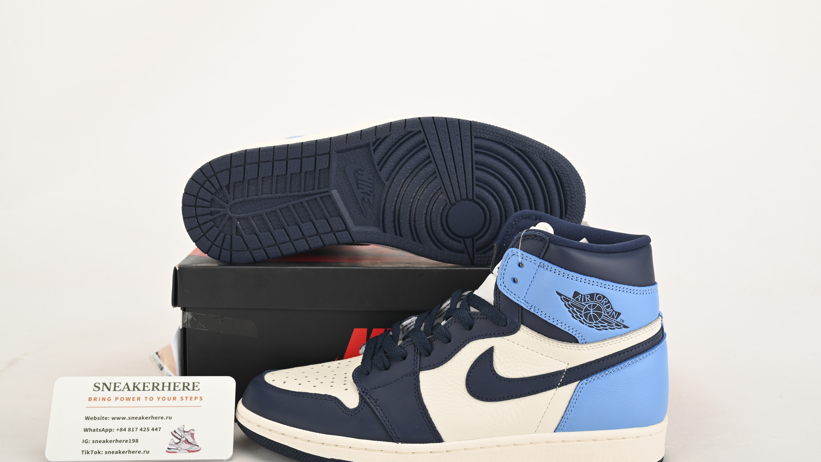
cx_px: 415
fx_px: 1088
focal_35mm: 50
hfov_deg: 41.3
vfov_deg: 23.9
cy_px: 263
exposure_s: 1/200
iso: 100
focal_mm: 47
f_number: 11
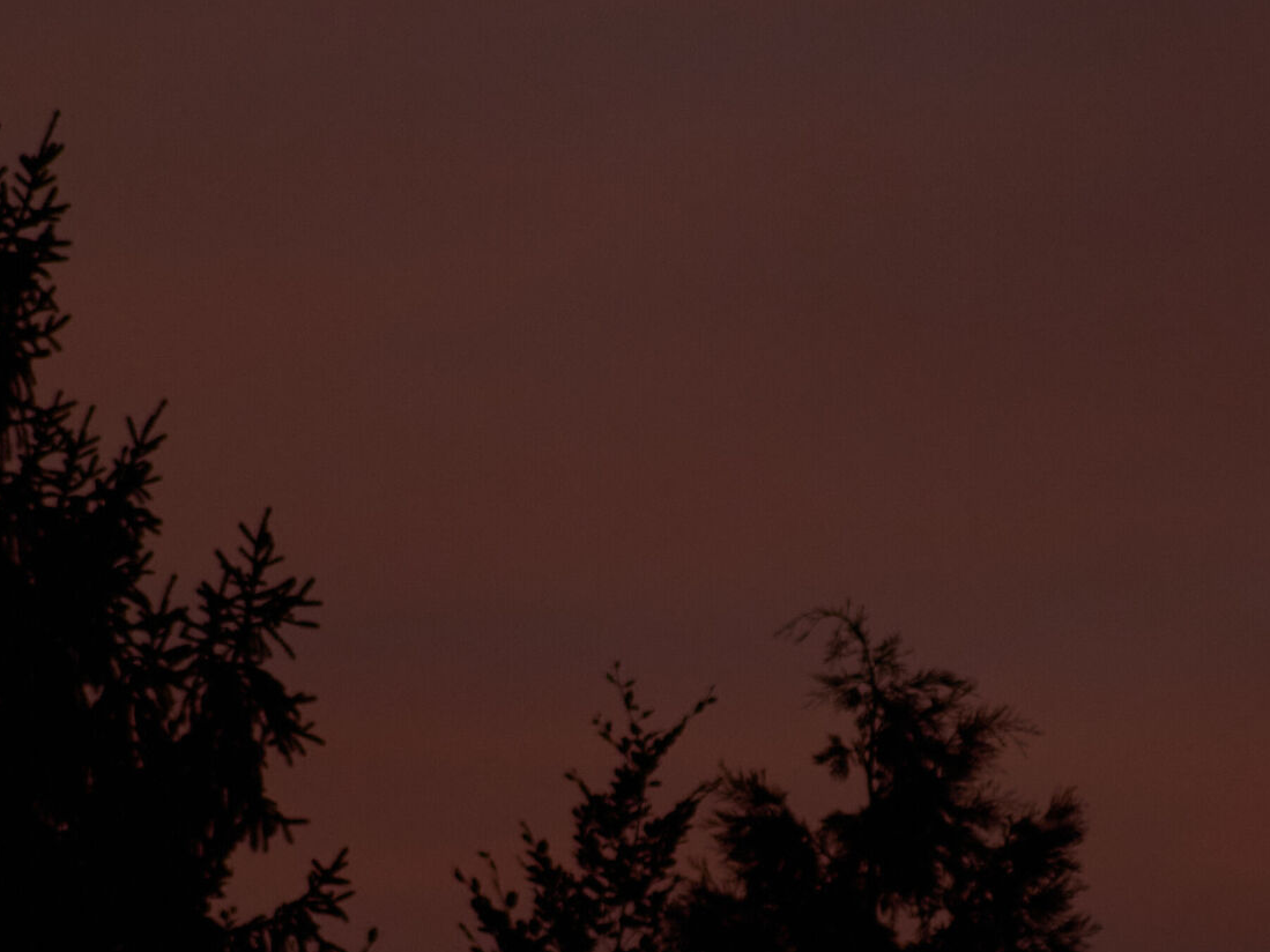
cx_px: 829
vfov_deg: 1.6
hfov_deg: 2.1
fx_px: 34667
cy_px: 637
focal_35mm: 945
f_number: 5.6
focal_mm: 300
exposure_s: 1/1600
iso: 800
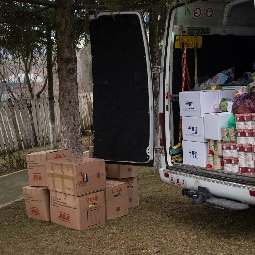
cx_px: 166
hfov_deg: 25.3
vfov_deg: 25.4
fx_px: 567
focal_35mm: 68
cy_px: 121
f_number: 4.2
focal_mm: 48
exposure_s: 1/80
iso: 160
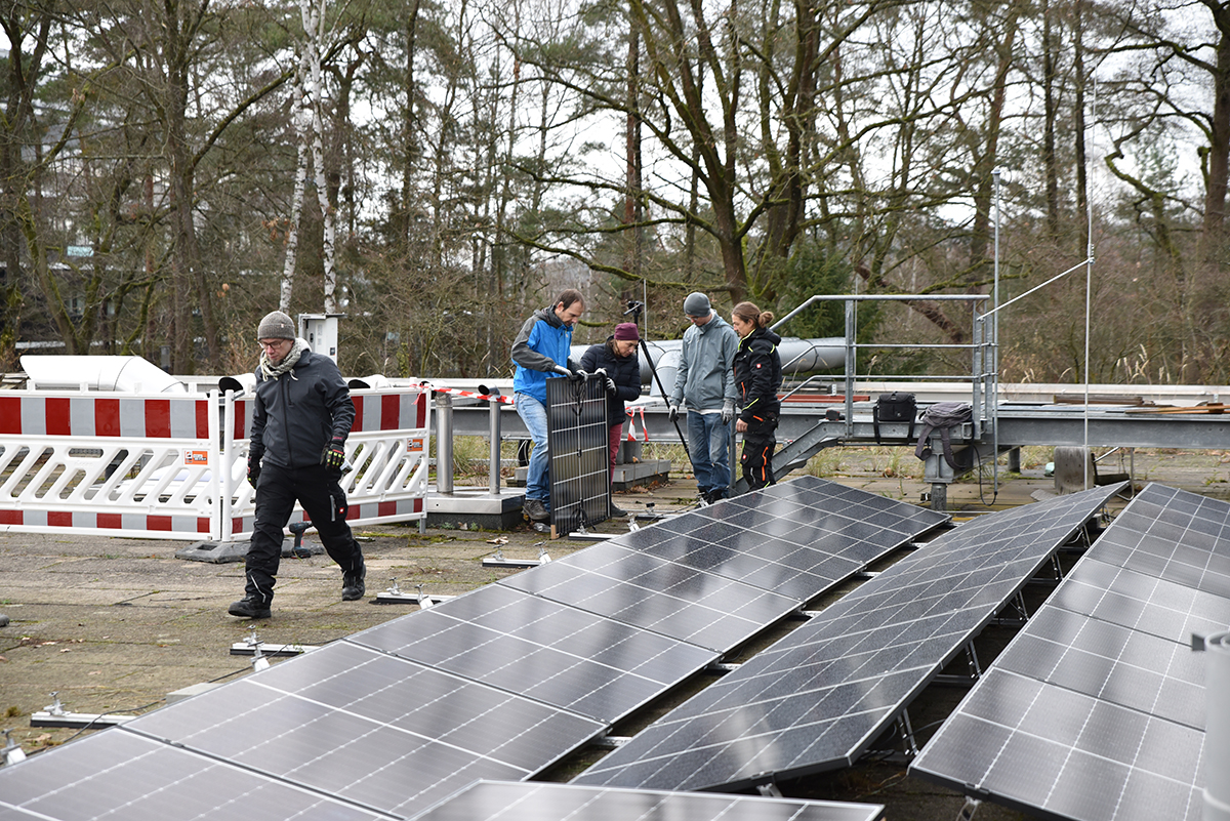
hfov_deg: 28.8
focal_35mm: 70
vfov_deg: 19.5
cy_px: 410
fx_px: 2392
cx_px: 615
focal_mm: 70
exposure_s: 1/200
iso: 800
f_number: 3.5
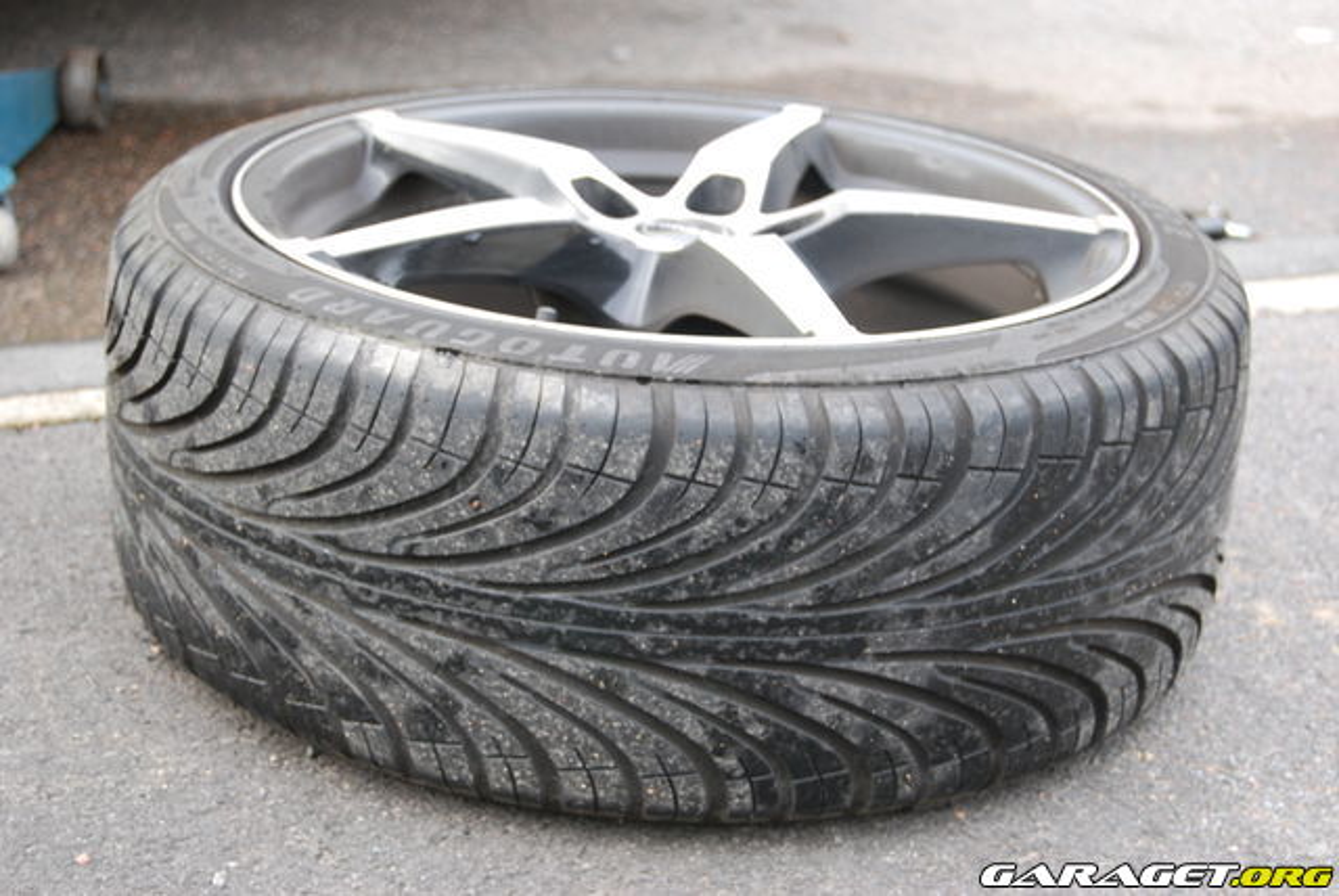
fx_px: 2513
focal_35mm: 68
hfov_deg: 29.8
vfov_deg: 20.2
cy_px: 448
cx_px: 670
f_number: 5.3
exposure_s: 1/50
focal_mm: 45
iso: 200
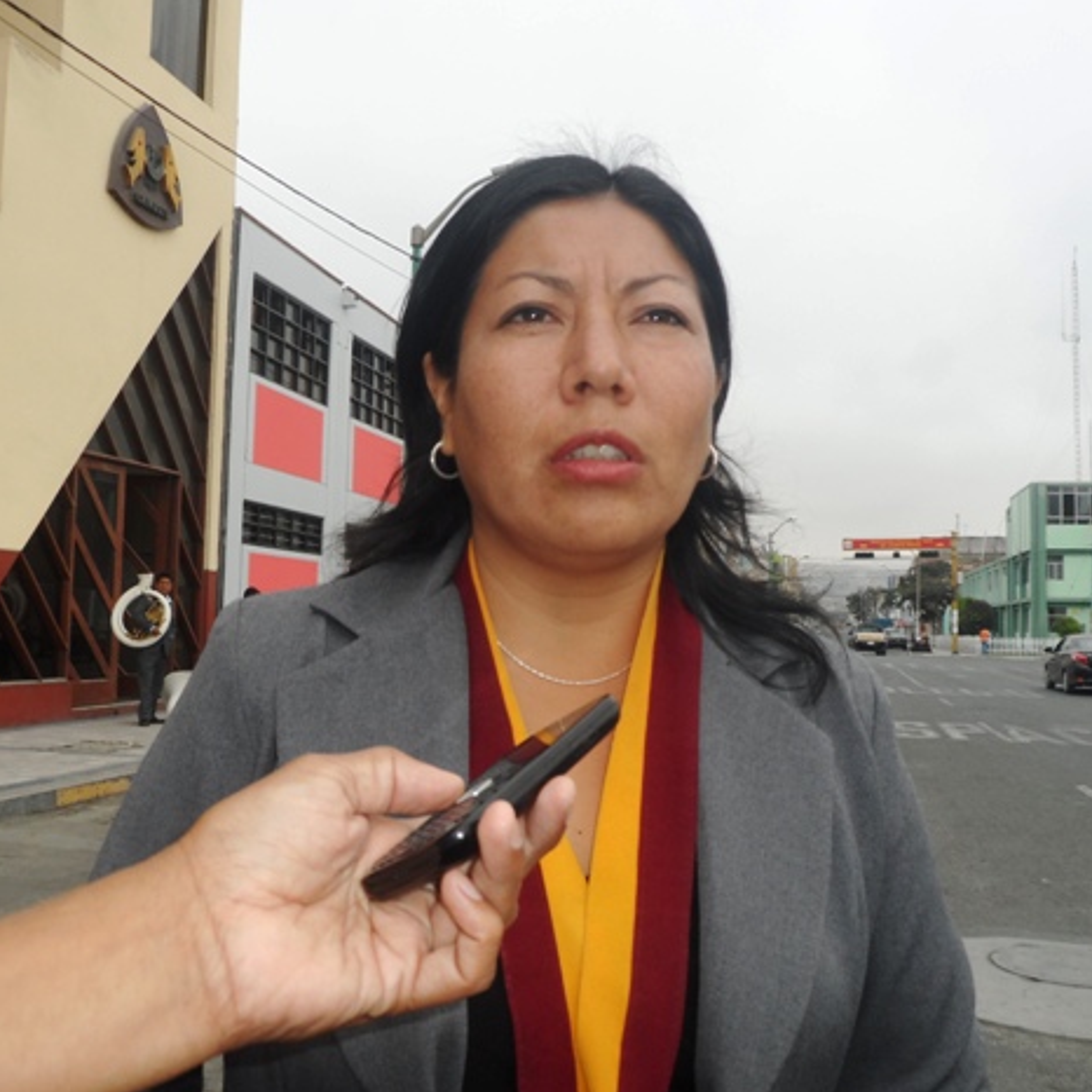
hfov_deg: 48.4
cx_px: 539
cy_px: 539
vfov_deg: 48.4
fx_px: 1213
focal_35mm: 34
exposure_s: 1/125
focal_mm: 4.9
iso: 100
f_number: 8.8
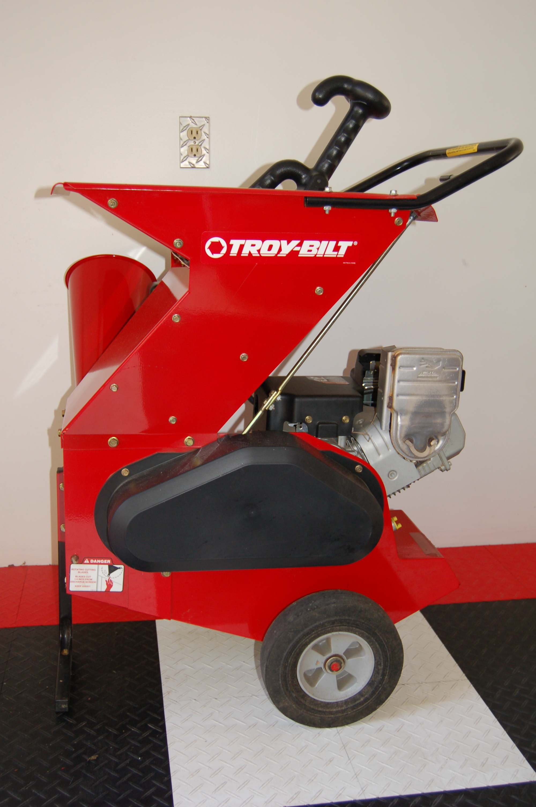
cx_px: 268
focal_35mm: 36
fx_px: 805
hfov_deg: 36.8
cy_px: 404
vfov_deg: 53.2
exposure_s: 1/60
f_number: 4
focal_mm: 24
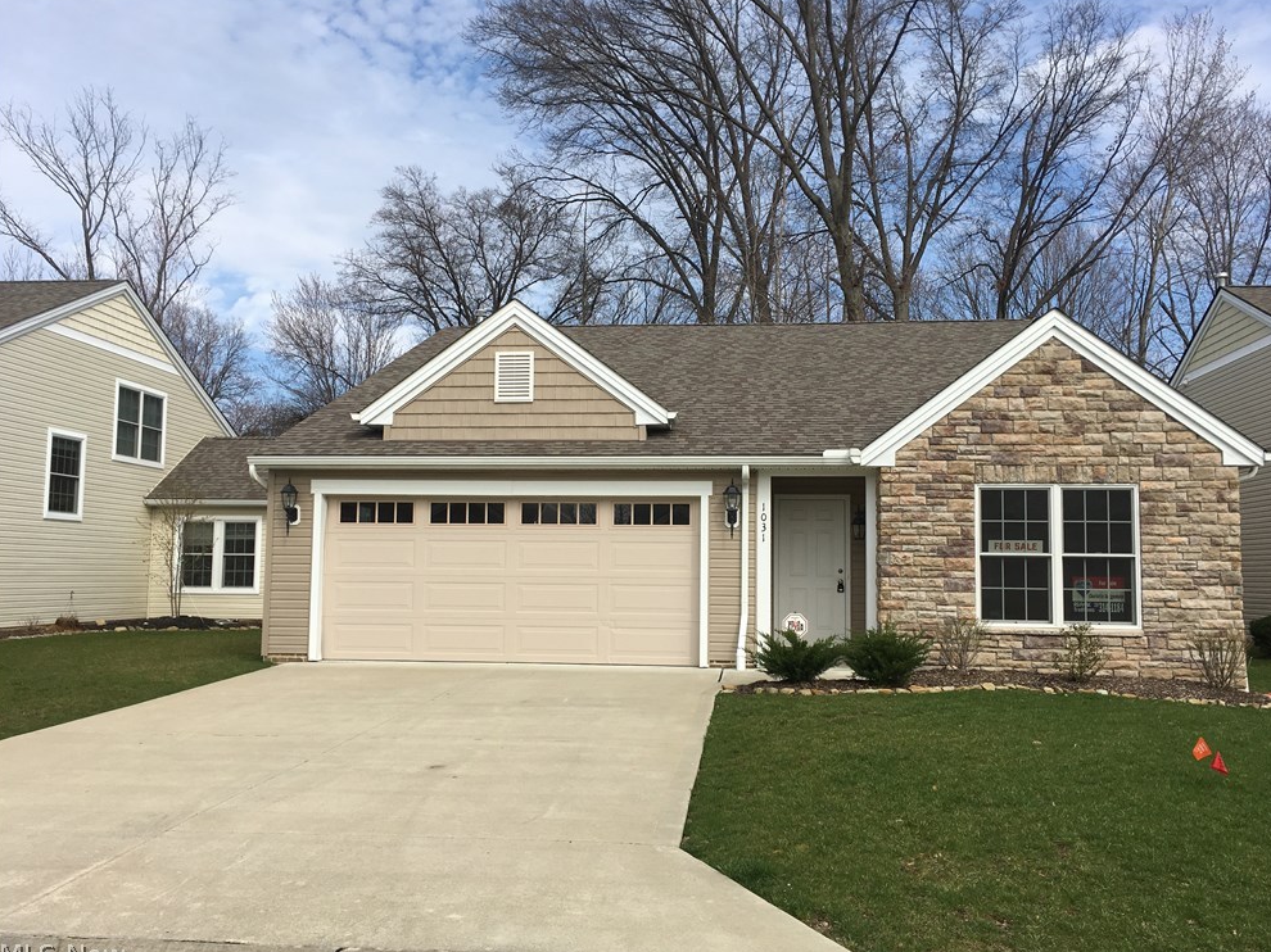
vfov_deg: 46.8
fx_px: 1101
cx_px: 650
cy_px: 484
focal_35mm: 30
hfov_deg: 60.0
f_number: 2.2
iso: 25
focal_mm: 4.15
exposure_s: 1/1538
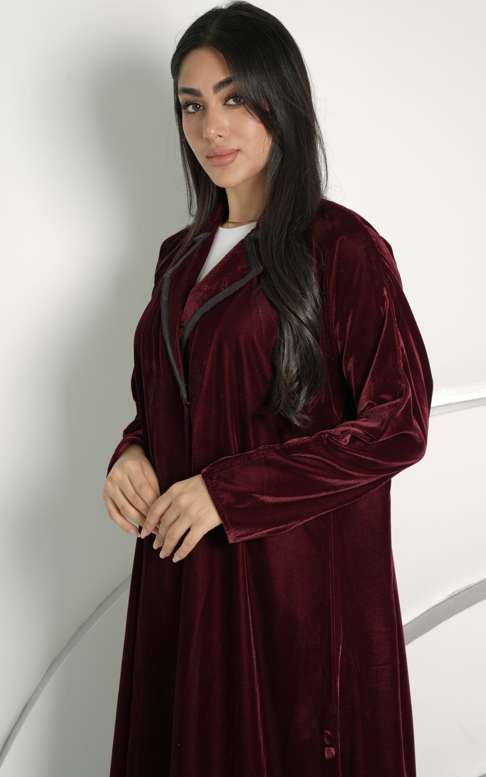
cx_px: 235
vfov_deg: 25.2
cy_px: 350
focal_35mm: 82
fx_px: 1738
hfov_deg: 15.9
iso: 80
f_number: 8
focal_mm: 70
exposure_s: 1/125
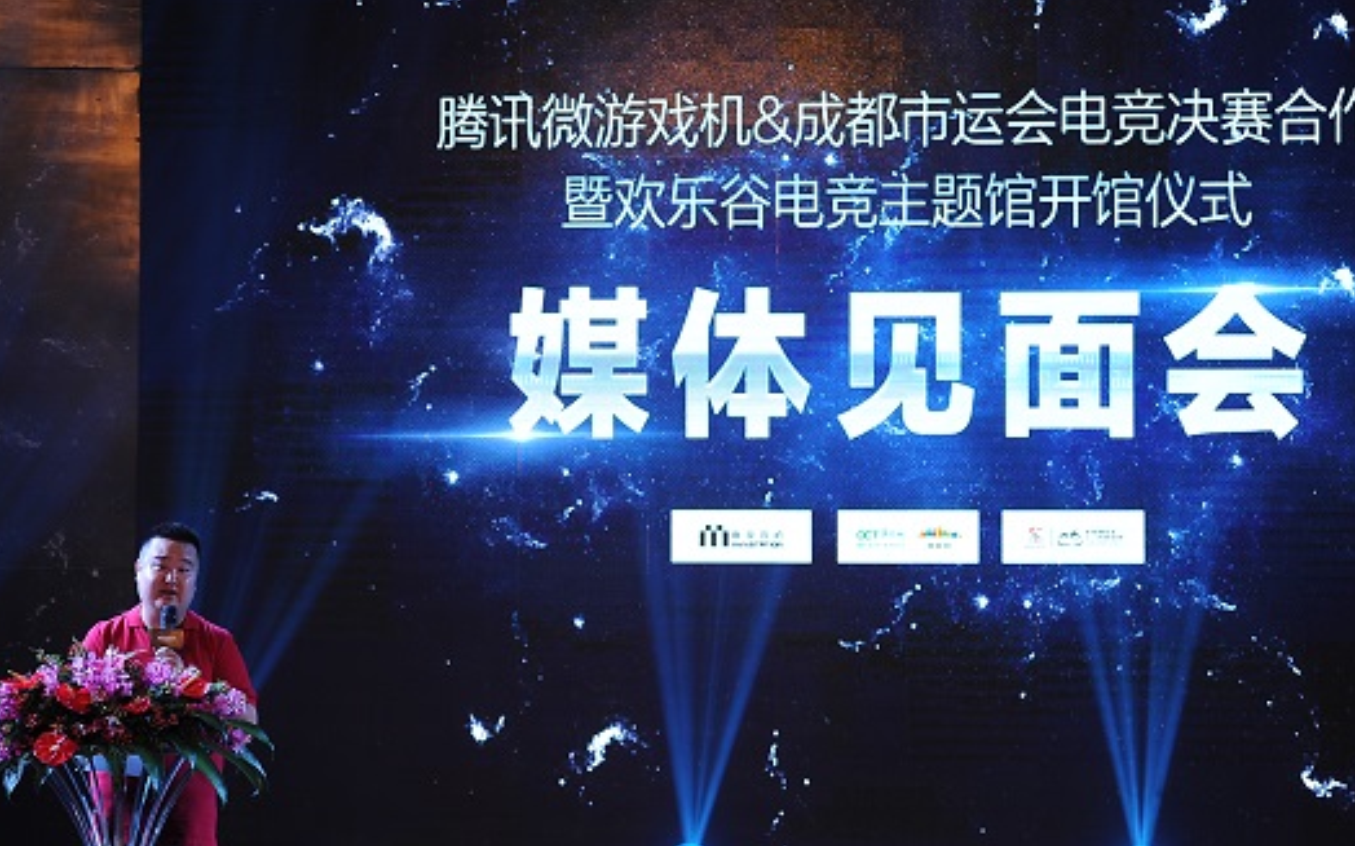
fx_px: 4319
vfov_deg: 11.2
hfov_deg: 17.8
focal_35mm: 117
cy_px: 498
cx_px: 538
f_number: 2.8
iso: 500
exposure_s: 1/160
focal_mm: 86
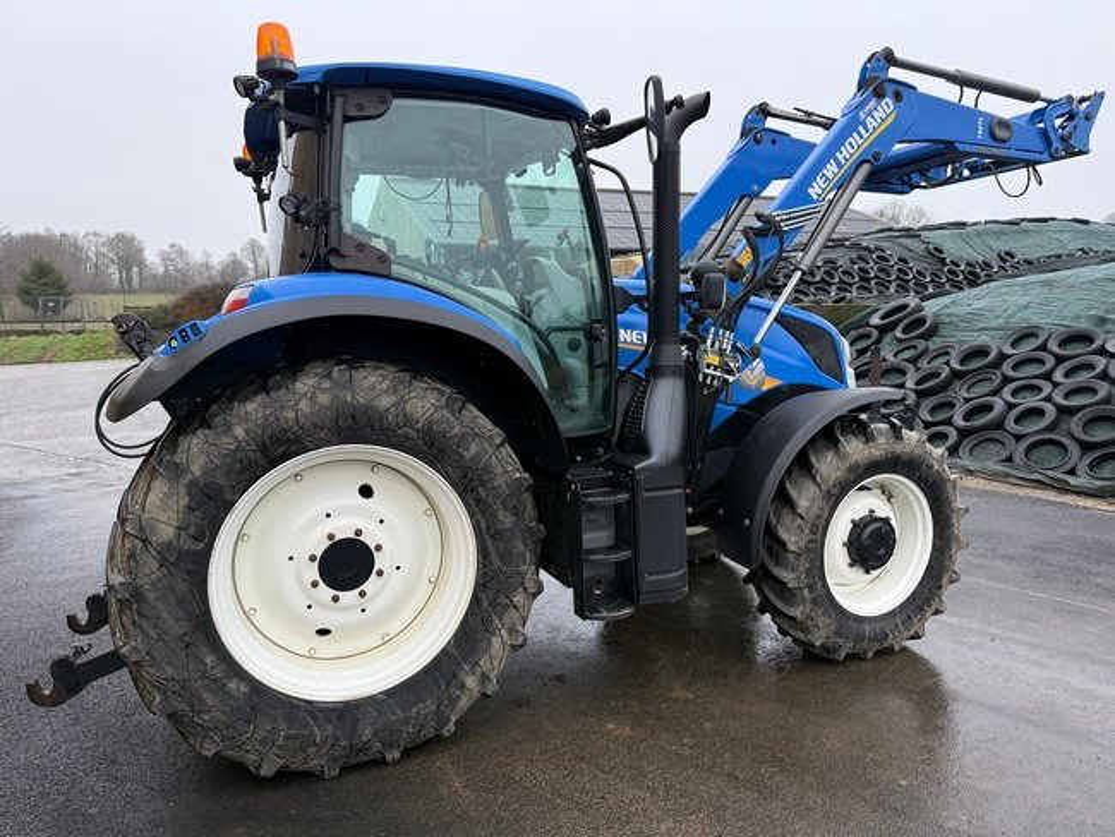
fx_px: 773
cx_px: 558
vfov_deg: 56.8
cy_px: 418
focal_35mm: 24
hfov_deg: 71.6
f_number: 1.78
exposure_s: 1/192
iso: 100
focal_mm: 6.76
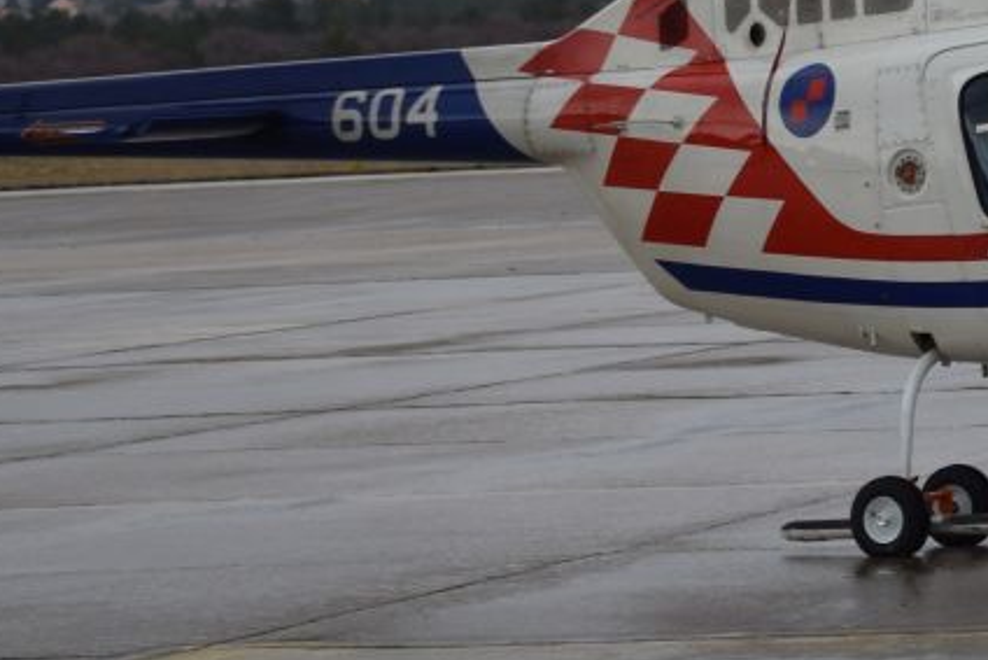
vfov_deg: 6.4
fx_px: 5902
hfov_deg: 9.4
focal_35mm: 215
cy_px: -92
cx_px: 1400
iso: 100
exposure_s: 1/125
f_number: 5.6
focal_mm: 38
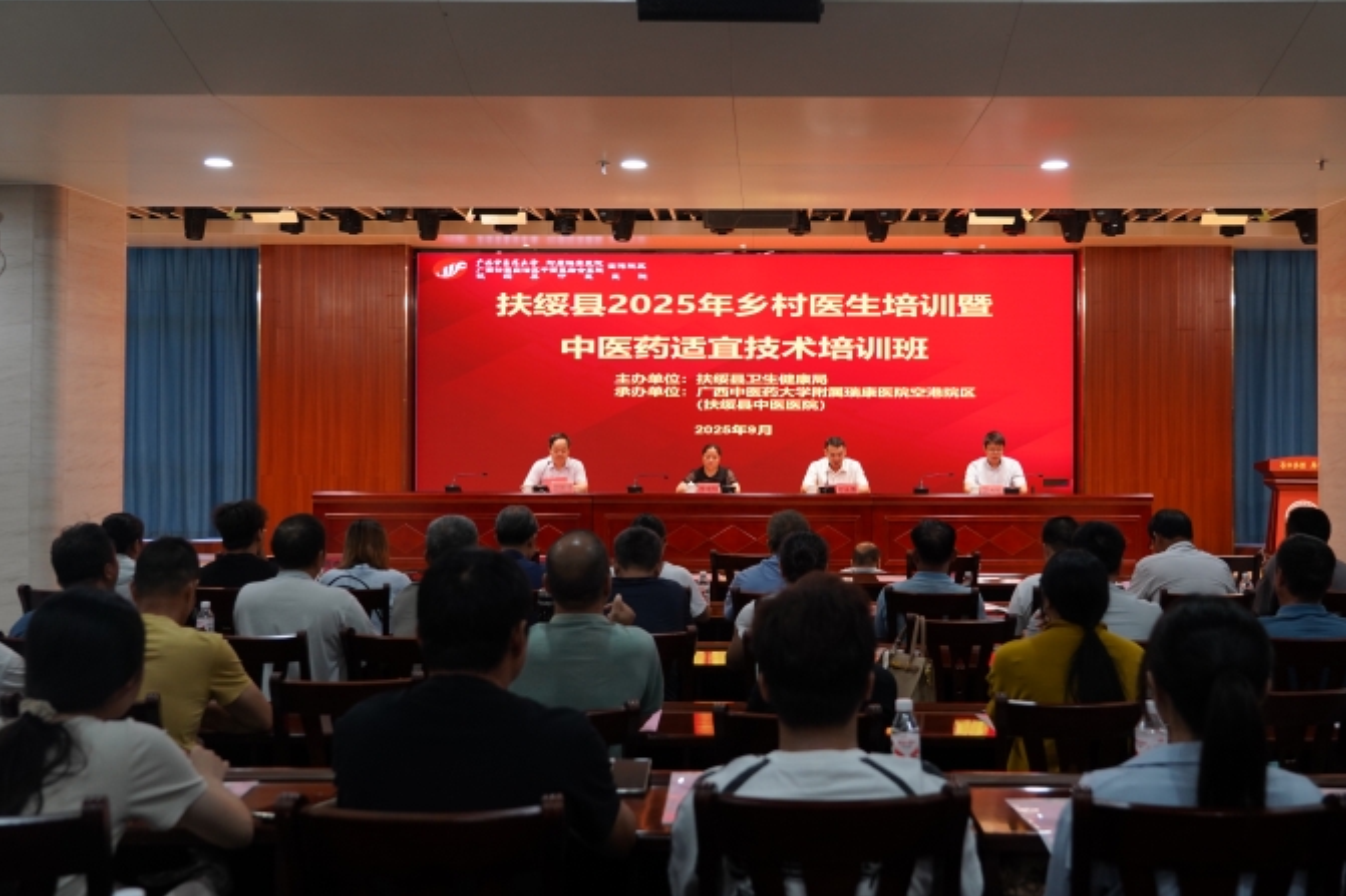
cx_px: 754
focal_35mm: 37
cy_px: 415
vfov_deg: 35.9
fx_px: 1383
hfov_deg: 51.8
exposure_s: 1/160
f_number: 4
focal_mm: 31
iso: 1250
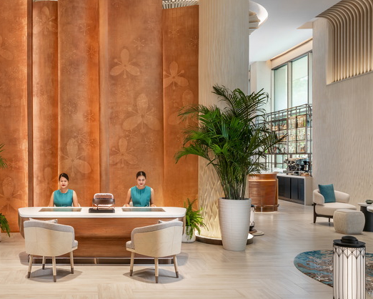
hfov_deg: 47.2
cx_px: 91
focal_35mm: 37
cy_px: 152
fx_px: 409
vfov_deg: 40.2
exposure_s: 1/15
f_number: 11
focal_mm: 26
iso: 200
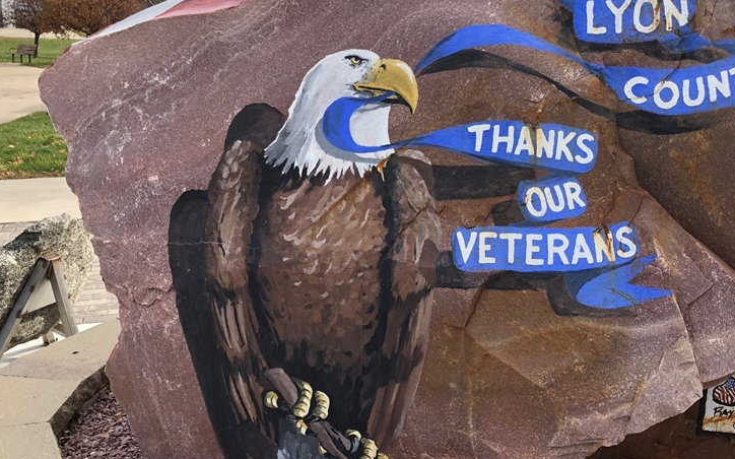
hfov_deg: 46.9
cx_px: 441
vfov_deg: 30.5
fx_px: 841
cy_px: 211
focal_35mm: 42
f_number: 1.8
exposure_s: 1/640
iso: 20
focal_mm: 3.99
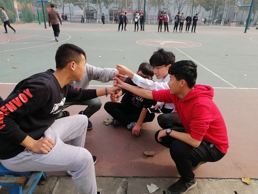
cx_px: 129
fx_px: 194
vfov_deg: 53.1
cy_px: 97
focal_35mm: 26
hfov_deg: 67.3
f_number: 2.2
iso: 80
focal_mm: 3.81
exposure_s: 1/900
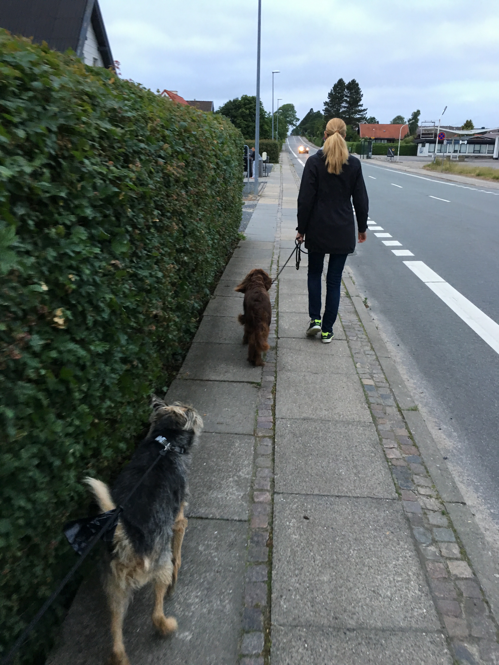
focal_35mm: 29
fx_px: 557
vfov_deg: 61.7
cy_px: 332
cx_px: 250
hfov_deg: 48.2
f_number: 2.2
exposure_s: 1/33
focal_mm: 4.15
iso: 50
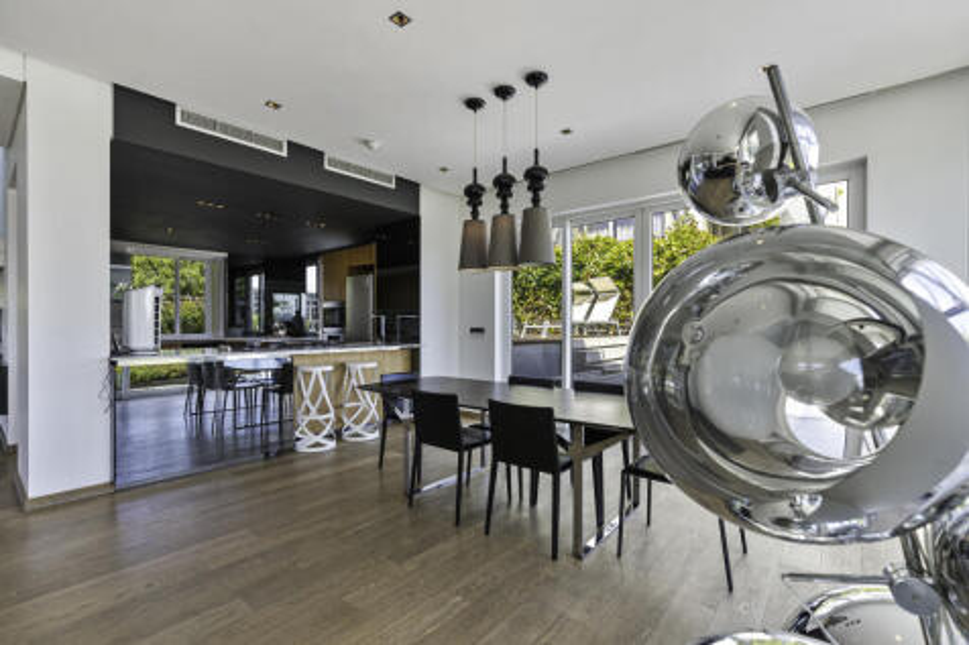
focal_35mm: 16
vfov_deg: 73.7
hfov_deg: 96.8
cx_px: 484
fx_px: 430
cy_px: 322
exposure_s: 1/25
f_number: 6.3
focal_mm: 16
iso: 320
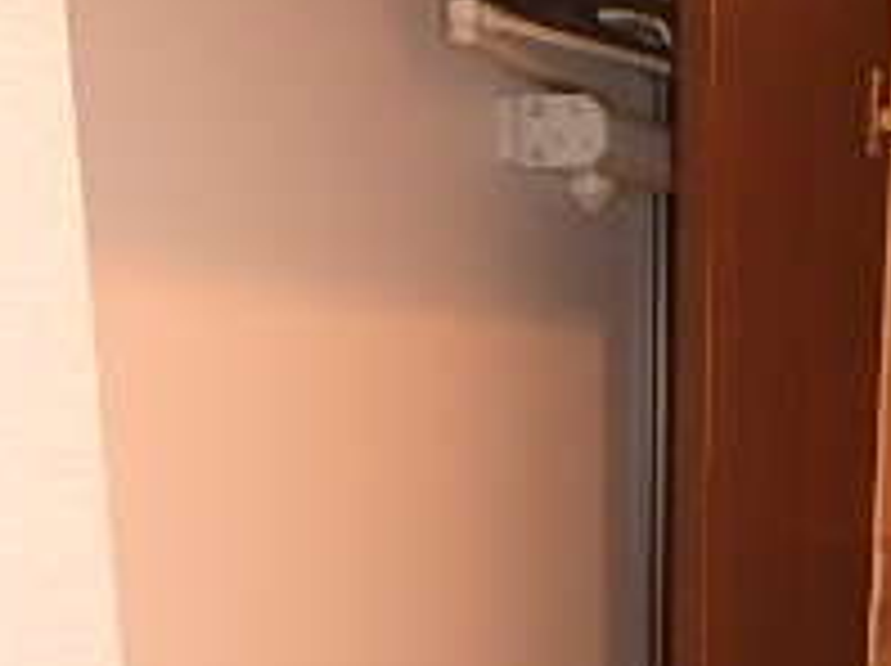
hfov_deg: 27.5
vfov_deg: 18.8
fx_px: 1748
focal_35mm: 68
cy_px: 1022
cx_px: 814
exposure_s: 1/30
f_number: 3.5
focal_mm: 3.7
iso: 400
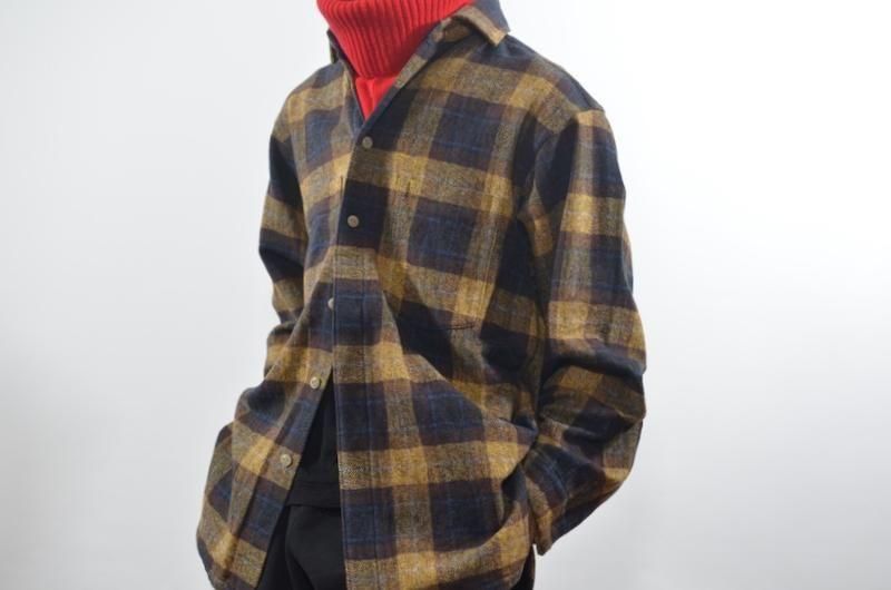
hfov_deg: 33.5
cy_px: 295
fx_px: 1482
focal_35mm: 60
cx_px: 446
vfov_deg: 22.5
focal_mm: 40
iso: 800
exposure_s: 1/80
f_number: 4.5
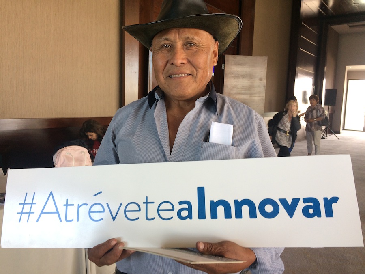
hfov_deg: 61.7
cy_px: 137
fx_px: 306
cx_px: 182
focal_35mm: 29
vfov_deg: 48.2
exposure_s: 1/33
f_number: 2.2
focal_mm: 4.15
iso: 64
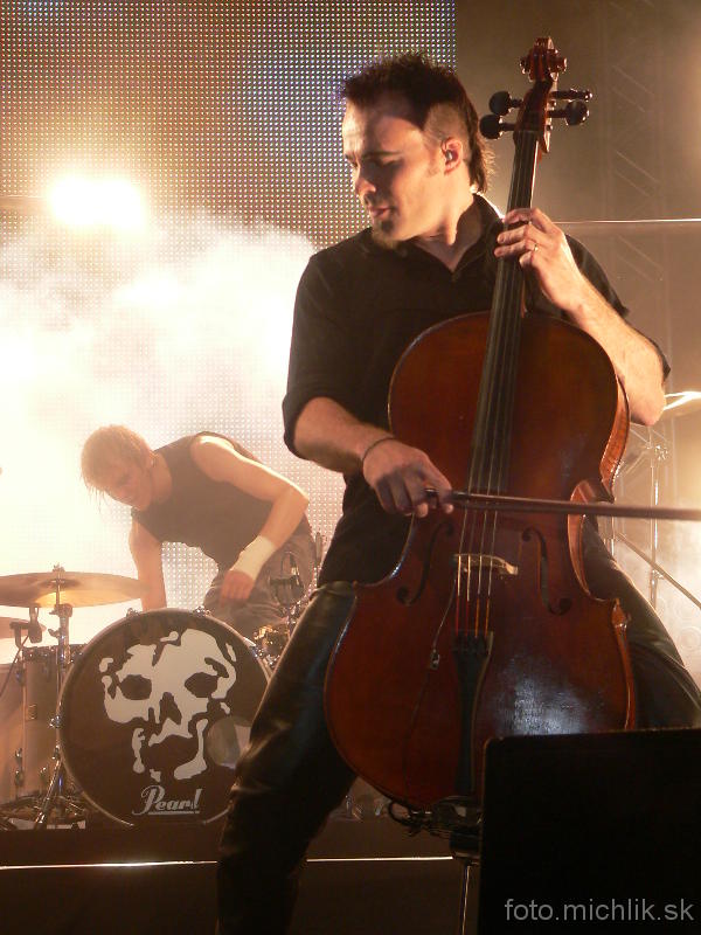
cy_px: 468
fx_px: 2565
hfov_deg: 15.6
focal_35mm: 95
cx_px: 350
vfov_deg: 20.7
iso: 200
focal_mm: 15.8
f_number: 3.7
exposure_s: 1/125
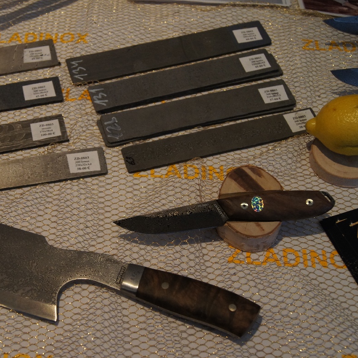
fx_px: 550
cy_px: 182
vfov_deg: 36.1
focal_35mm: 47
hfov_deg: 35.7
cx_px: 119
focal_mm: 24
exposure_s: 1/40
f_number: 5
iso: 800
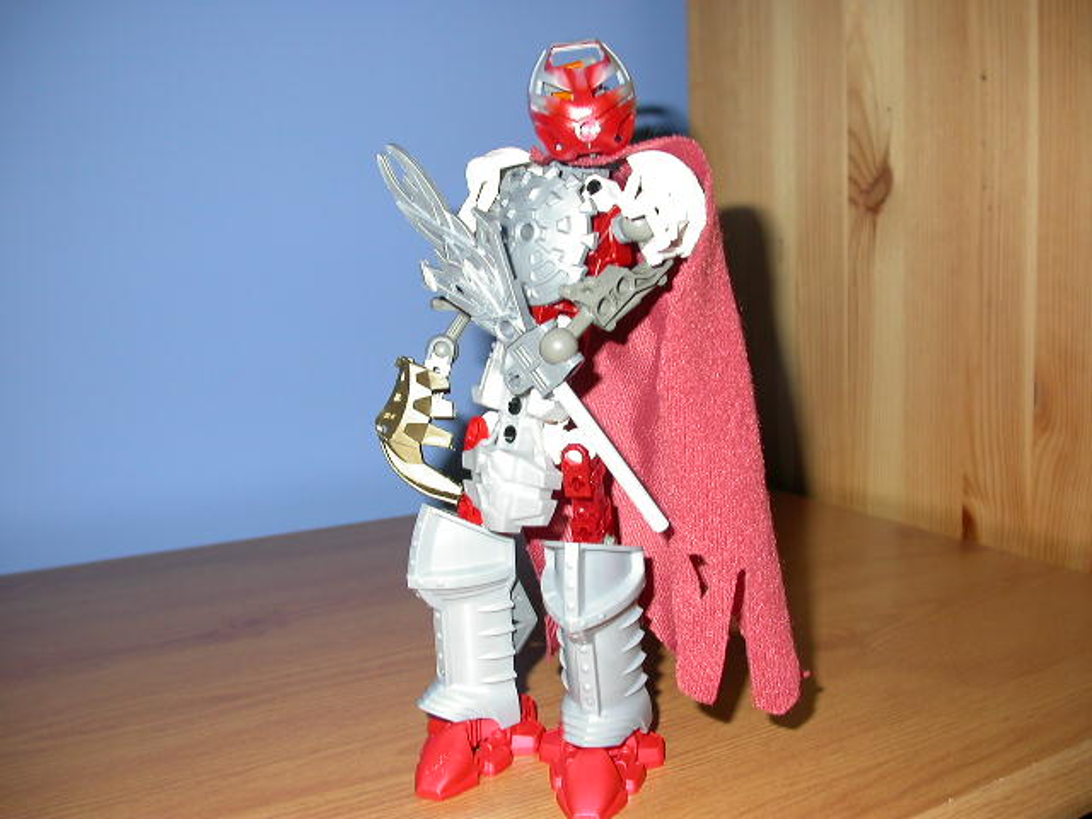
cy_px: 410
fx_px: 1199
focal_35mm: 38
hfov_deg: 49.0
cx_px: 546
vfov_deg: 37.7
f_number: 2.6
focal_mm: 7.85
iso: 100
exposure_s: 1/60
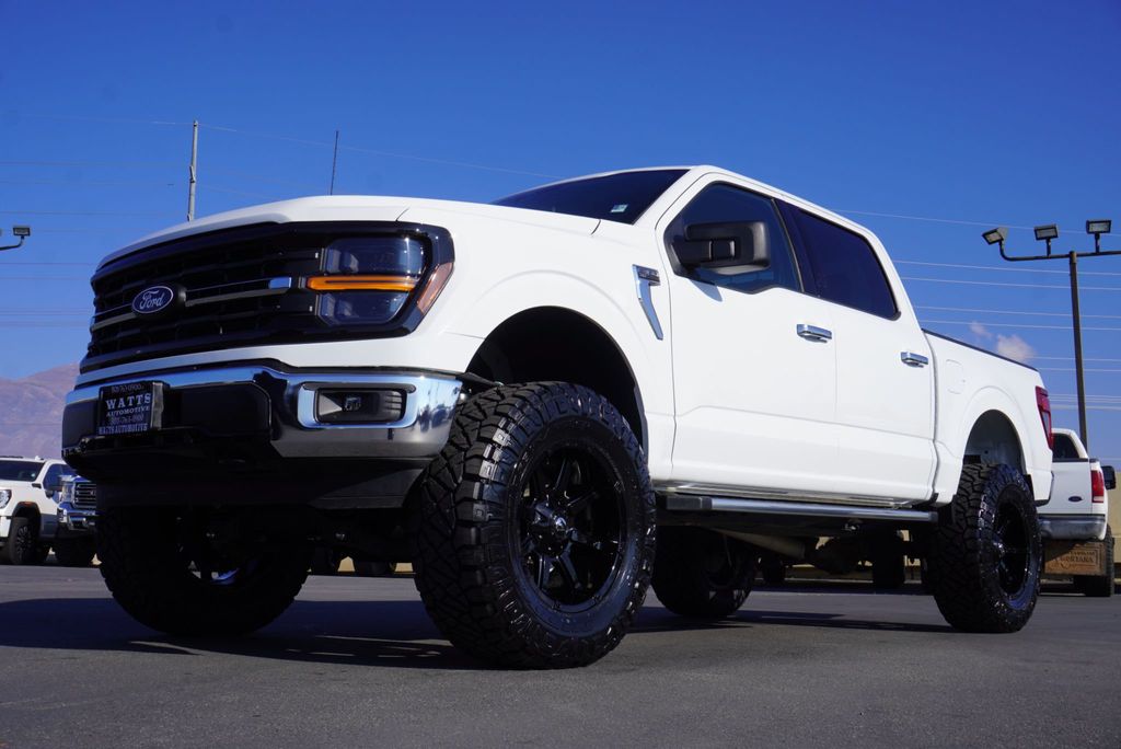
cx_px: 560
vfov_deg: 34.3
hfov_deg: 49.5
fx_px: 1215
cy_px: 374
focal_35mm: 39
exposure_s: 1/250
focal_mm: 26
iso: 100
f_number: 11
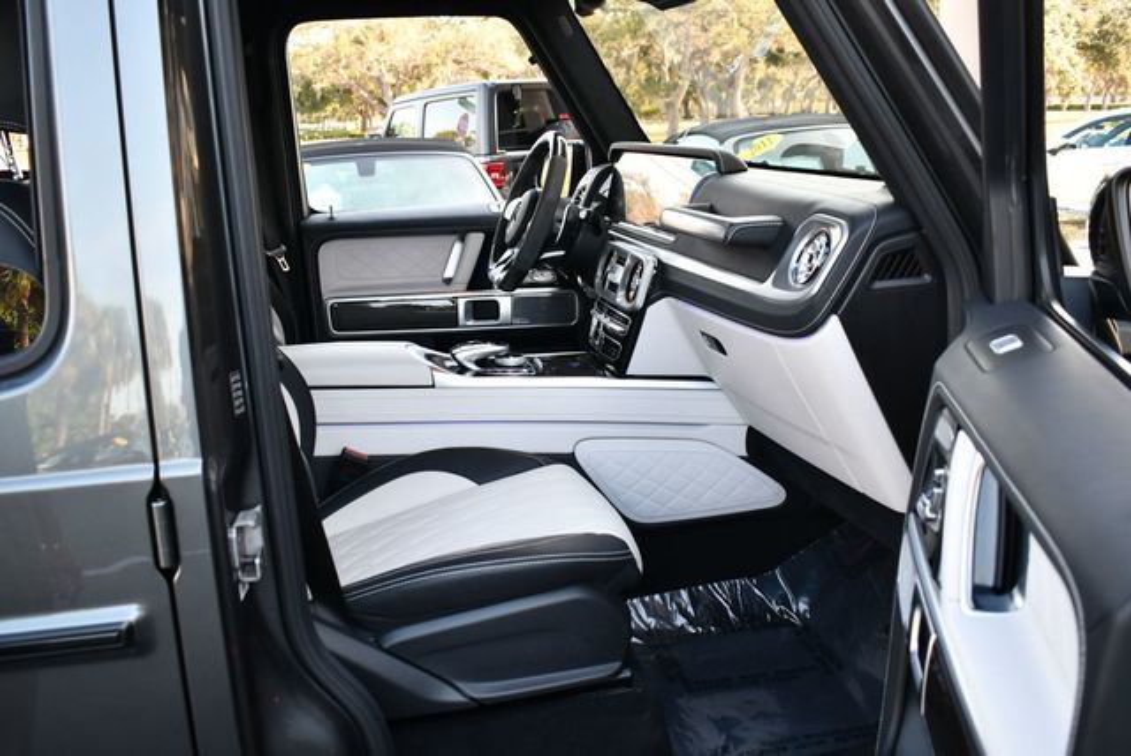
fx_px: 1132
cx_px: 566
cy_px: 378
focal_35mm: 36
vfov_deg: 36.9
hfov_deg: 53.1
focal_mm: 18
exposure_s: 1/250
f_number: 3.5
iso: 450
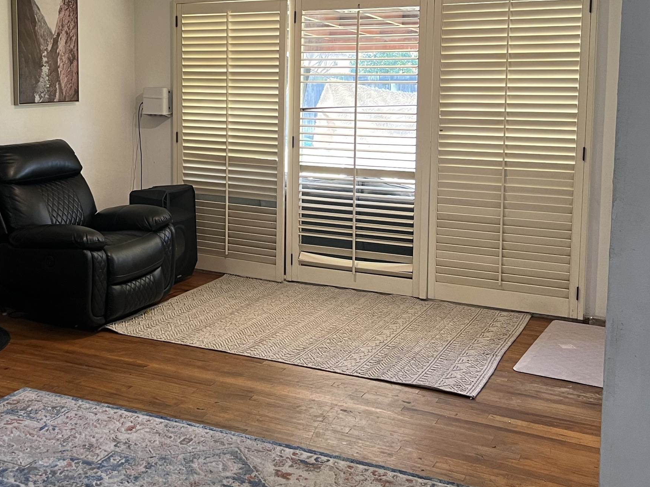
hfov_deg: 40.6
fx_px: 864
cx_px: 208
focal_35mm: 46
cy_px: 154
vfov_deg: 31.2
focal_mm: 5.7
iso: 100
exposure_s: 1/60
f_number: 1.5
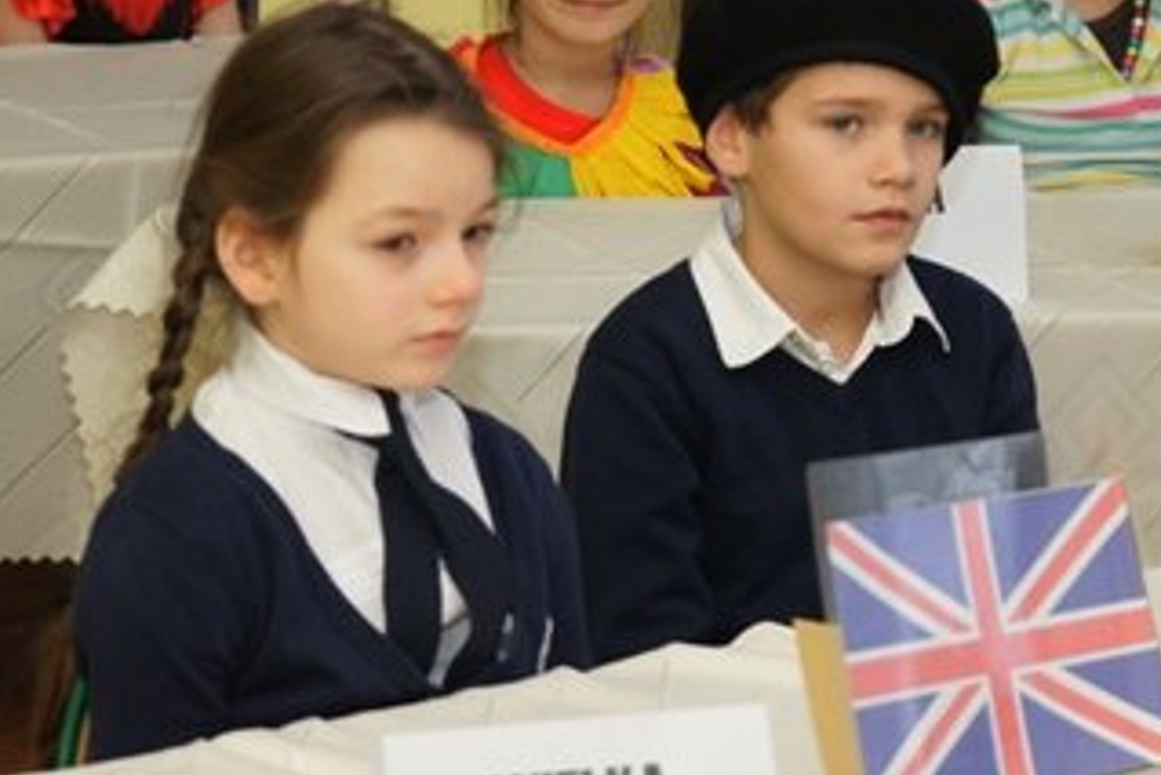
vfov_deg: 8.2
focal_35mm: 168
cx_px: 735
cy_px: 226
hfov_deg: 12.2
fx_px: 5421
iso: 200
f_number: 4
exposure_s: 1/100
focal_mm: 55
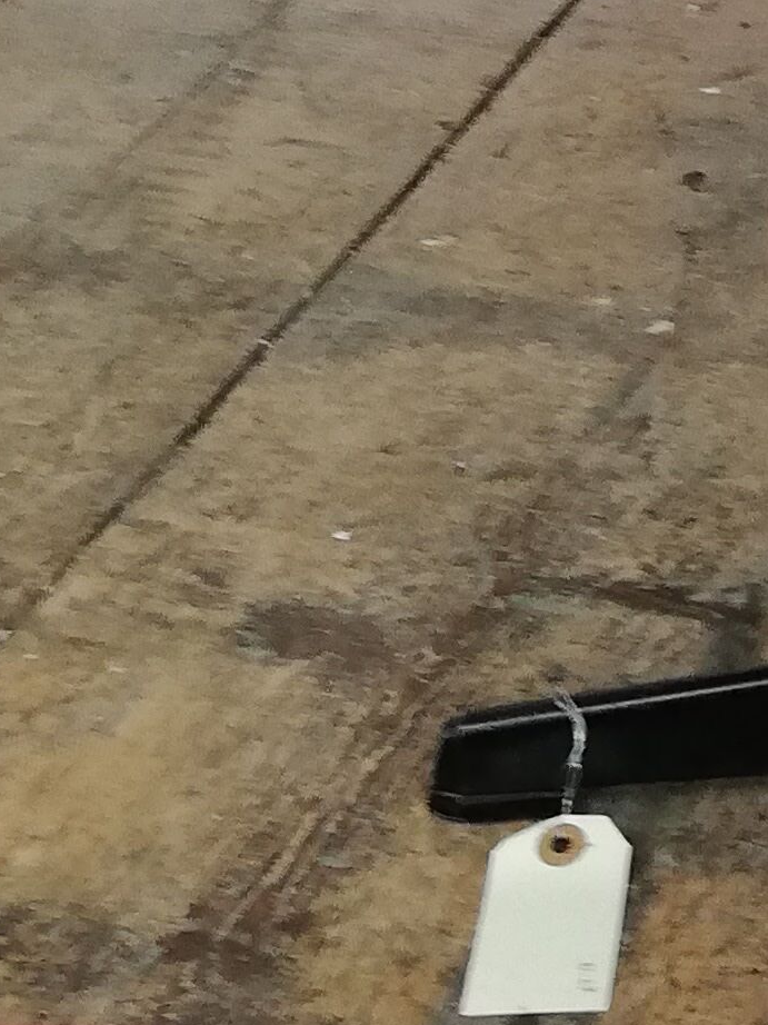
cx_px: 1731
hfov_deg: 10.2
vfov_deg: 14.2
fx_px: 3847
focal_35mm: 130
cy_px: -499
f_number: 2.2
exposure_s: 1/50
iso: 125
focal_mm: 3.81
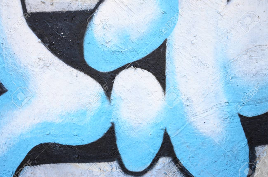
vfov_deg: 25.6
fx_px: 390
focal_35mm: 52
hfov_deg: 37.9
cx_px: 134
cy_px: 88
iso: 200
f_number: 5.6
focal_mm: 35
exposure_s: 1/100
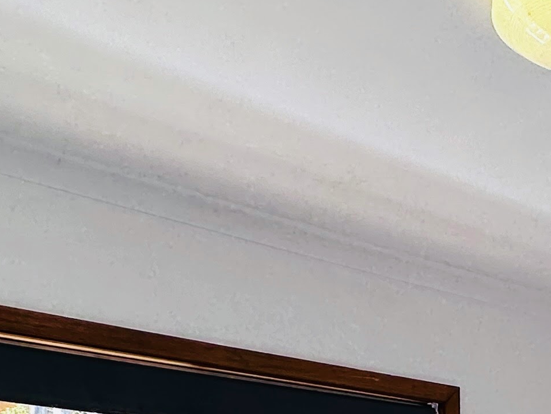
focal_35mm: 59
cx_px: 623
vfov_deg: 19.6
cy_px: 707
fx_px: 939
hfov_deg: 29.2
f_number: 2.2
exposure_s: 1/180
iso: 40
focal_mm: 2.22
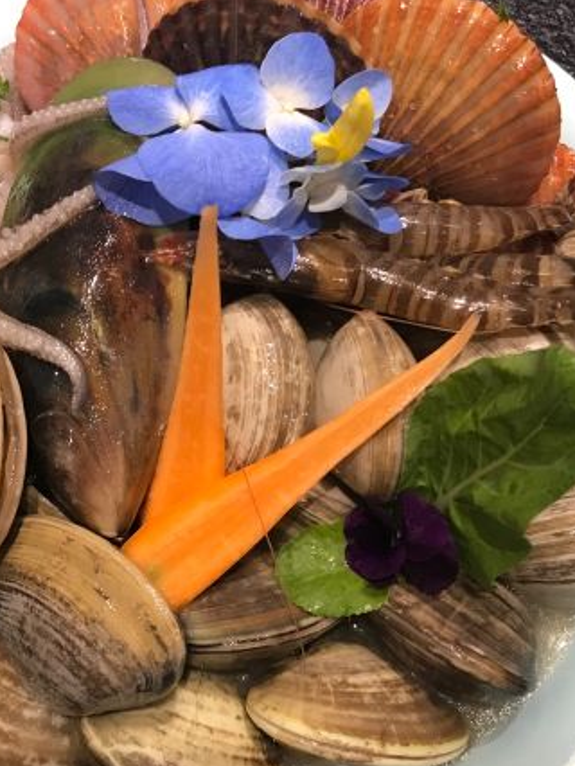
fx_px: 1018
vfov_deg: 41.1
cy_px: 455
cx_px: 222
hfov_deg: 31.4
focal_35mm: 46
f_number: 1.8
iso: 40
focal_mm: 3.99
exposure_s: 1/20
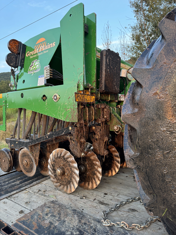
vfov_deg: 71.6
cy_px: 118
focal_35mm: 24
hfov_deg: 56.8
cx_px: 88
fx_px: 163
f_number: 1.78
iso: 125
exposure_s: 1/121
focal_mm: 6.76
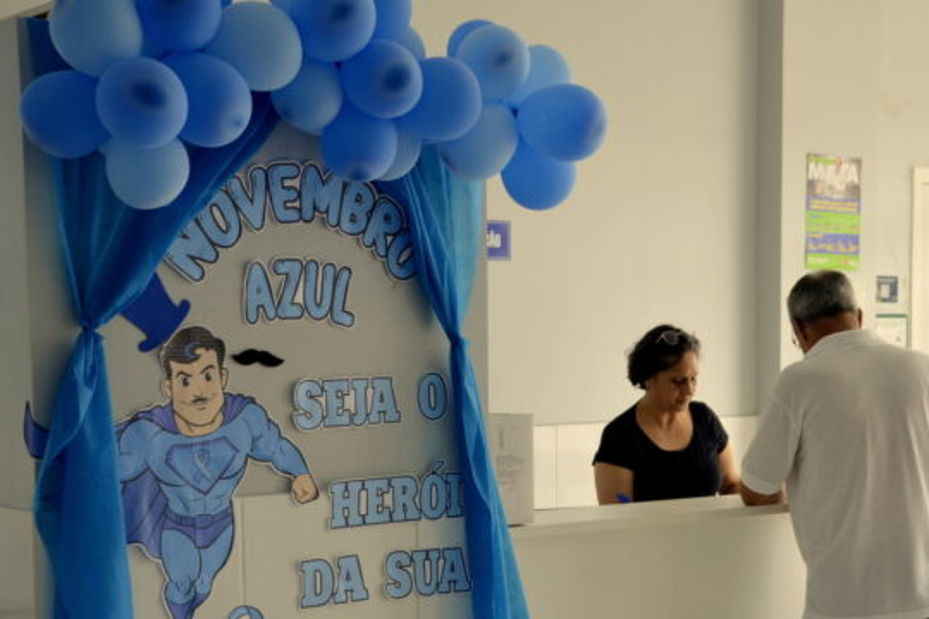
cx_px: 602
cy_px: 413
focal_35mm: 64
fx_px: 1651
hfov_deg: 31.2
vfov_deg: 21.2
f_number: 5.6
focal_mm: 30
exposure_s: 1/125
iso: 400
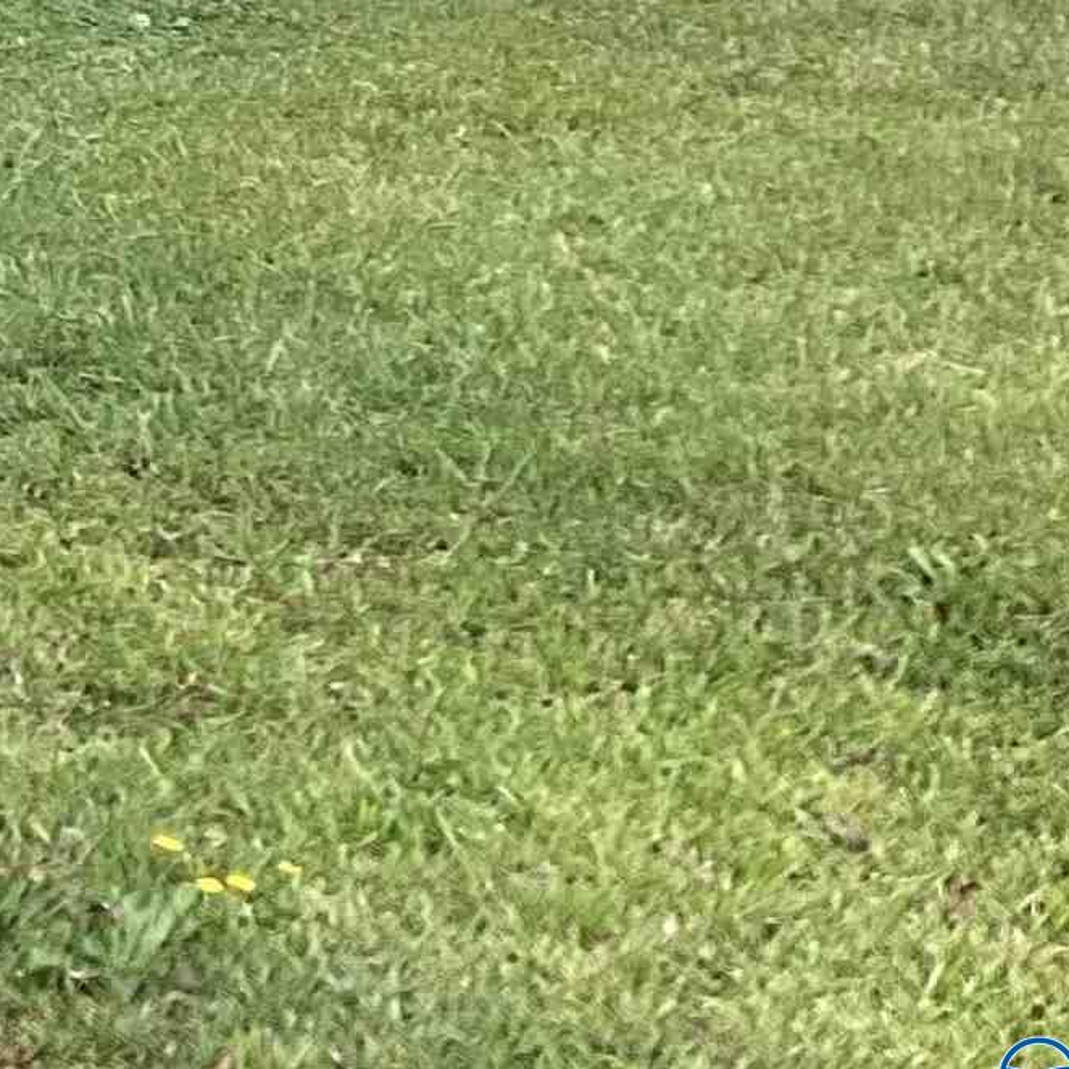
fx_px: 4437
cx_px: -1166
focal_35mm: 127
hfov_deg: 12.0
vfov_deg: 12.8
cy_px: -709
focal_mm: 3.3
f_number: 2.4
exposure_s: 1/360
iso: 25
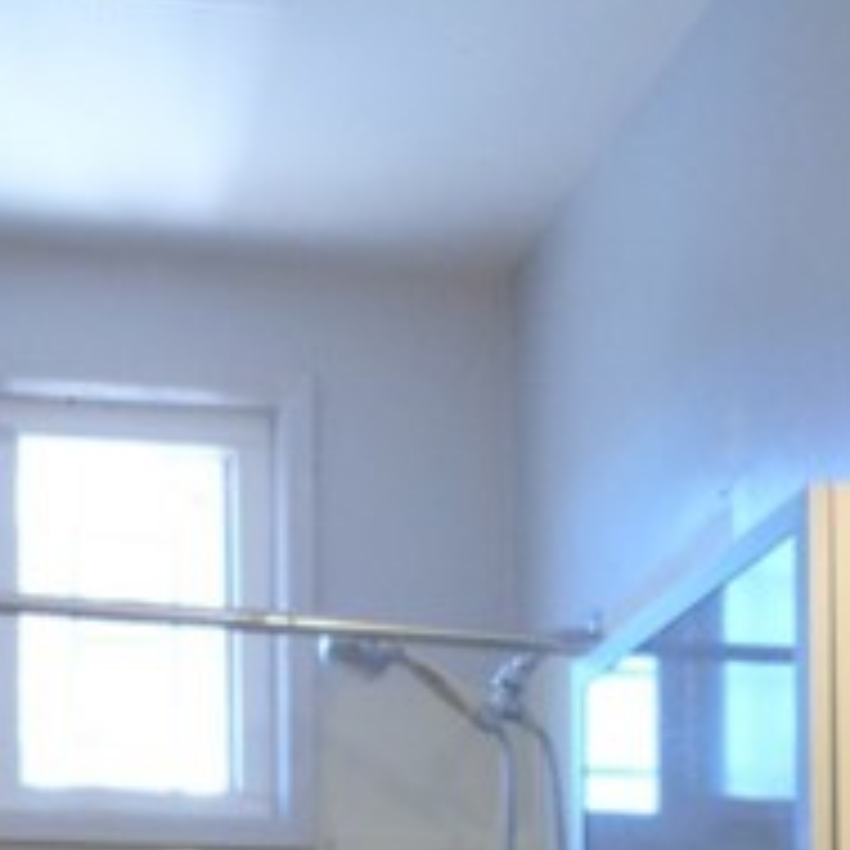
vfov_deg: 16.9
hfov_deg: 19.2
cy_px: 1390
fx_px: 2500
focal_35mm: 90
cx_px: 229
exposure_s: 1/30
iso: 250
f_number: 3.3
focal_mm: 5.2
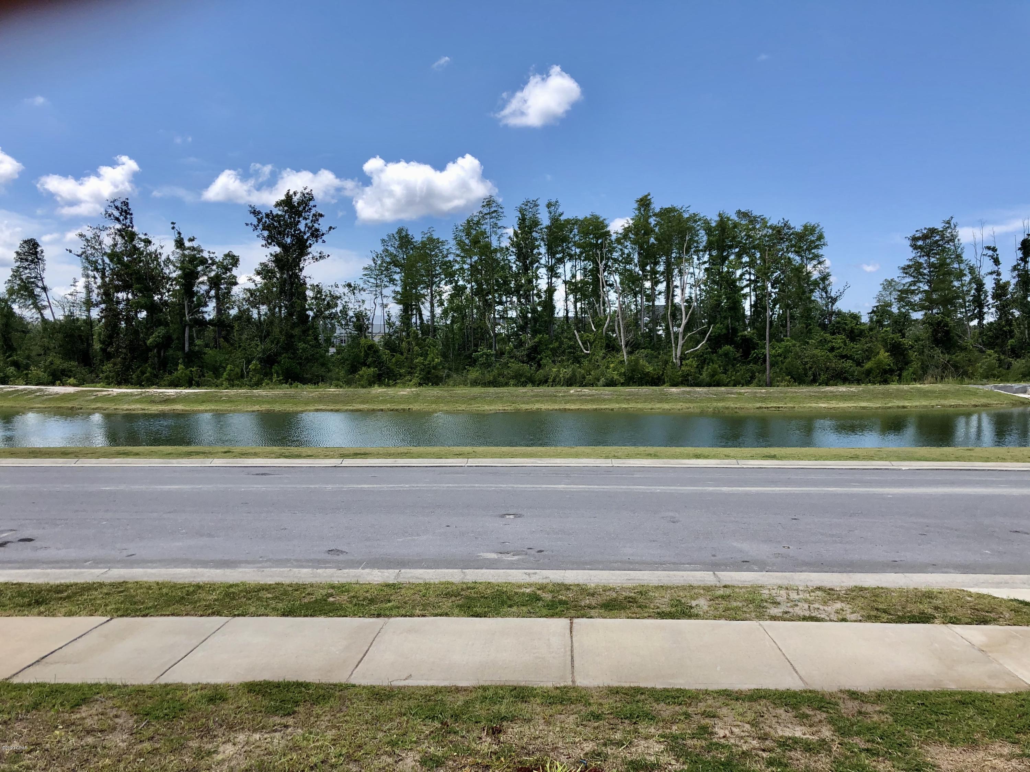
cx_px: 515
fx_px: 833
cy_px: 386
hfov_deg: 63.4
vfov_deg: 49.7
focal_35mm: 28
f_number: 1.8
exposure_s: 1/1779
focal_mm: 3.99
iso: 20
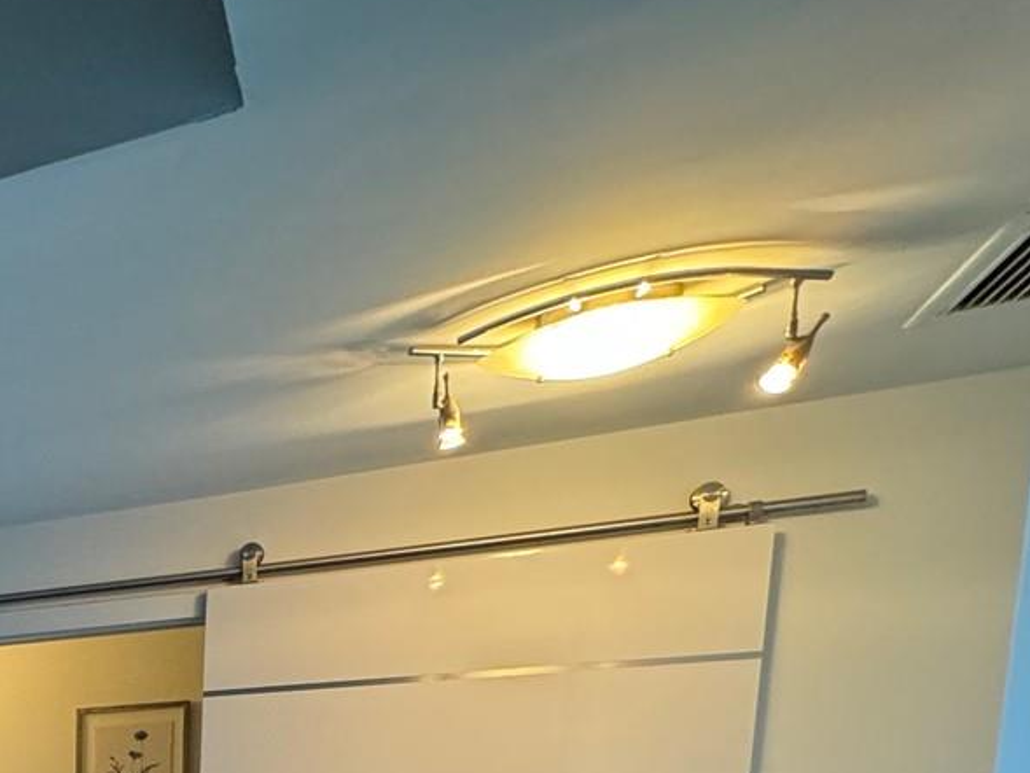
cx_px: -226
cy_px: 995
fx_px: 1131
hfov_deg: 36.7
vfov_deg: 30.2
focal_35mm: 38
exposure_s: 1/60
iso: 250
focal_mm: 2.22
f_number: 2.2
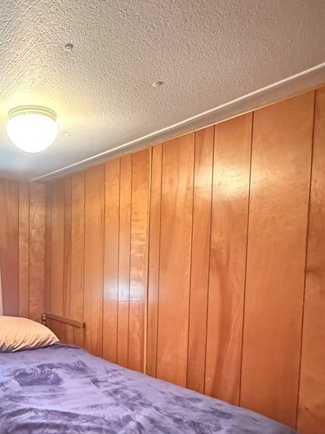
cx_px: 47
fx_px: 338
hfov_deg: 47.4
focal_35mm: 27
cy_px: 284
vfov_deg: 63.9
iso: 2000
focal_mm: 2.22
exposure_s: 1/30
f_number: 2.2
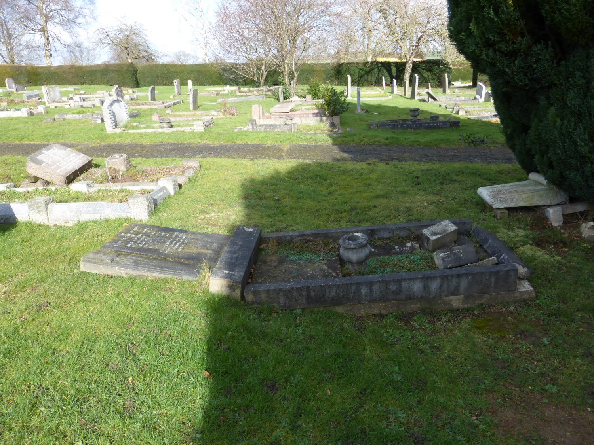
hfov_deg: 69.4
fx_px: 429
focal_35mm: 25
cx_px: 297
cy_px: 222
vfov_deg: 54.9
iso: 100
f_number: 4
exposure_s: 1/250
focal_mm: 4.3
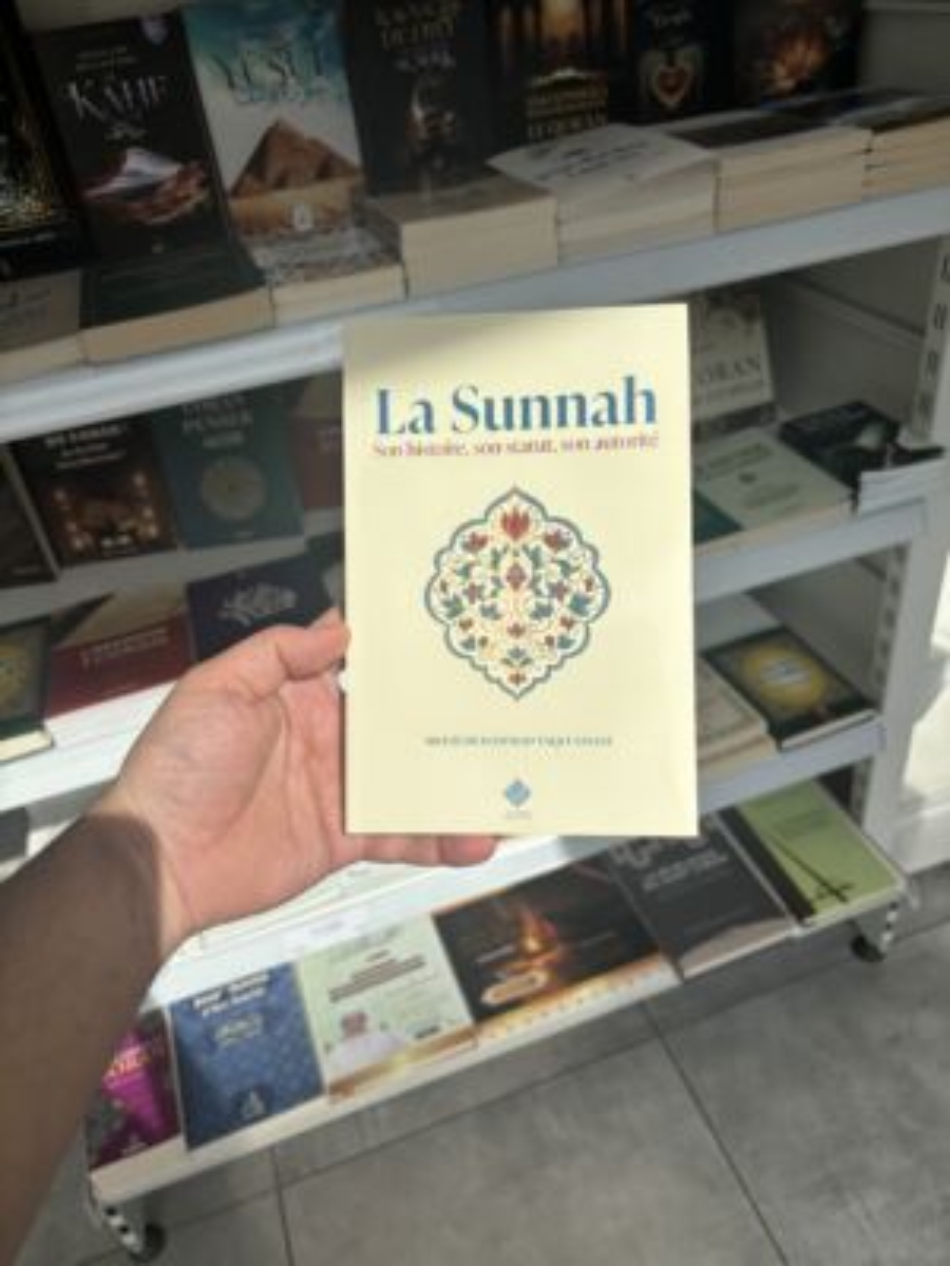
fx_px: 951
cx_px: 475
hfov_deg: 53.1
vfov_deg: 67.3
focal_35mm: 26
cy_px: 633
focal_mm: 5.96
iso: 50
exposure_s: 1/2857
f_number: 1.6
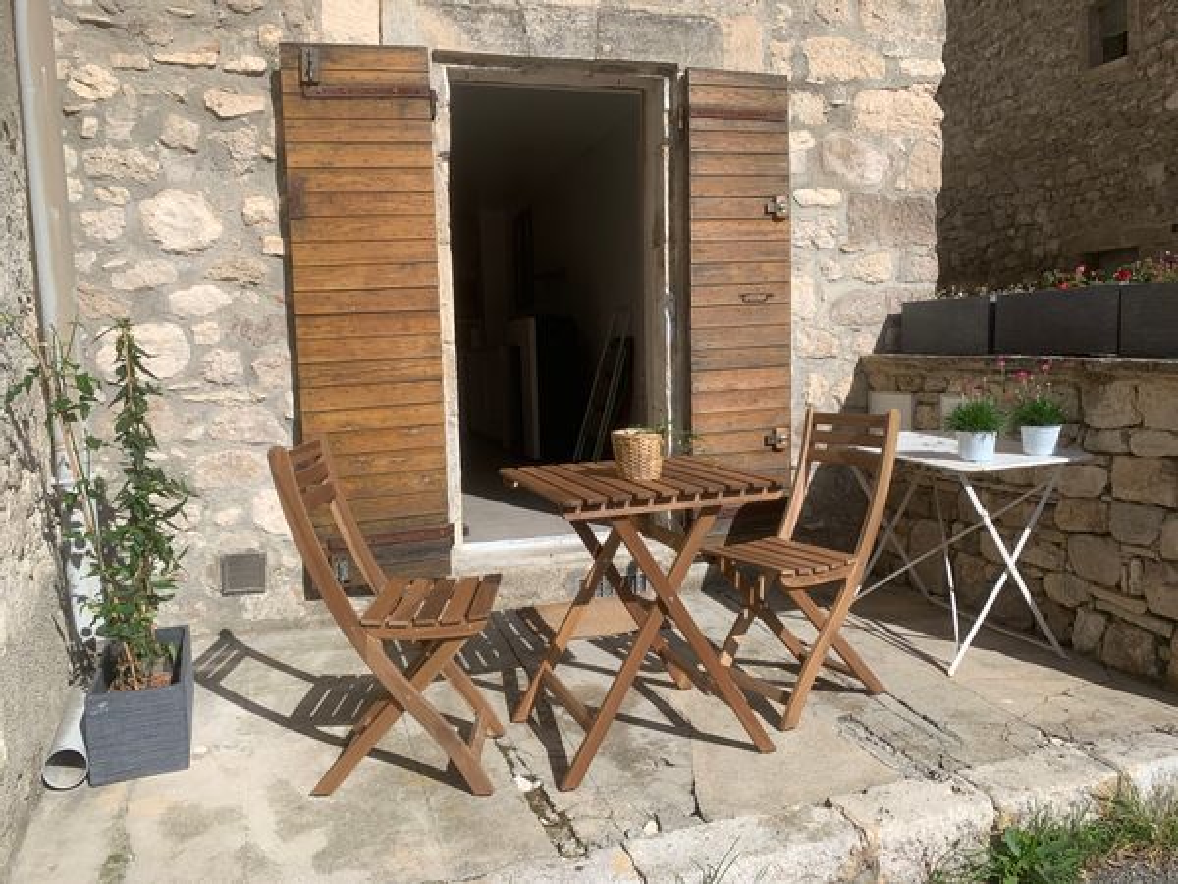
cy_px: 442
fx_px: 885
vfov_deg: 53.1
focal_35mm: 26
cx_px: 589
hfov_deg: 67.3
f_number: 1.8
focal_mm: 4.25
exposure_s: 1/2994
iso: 25
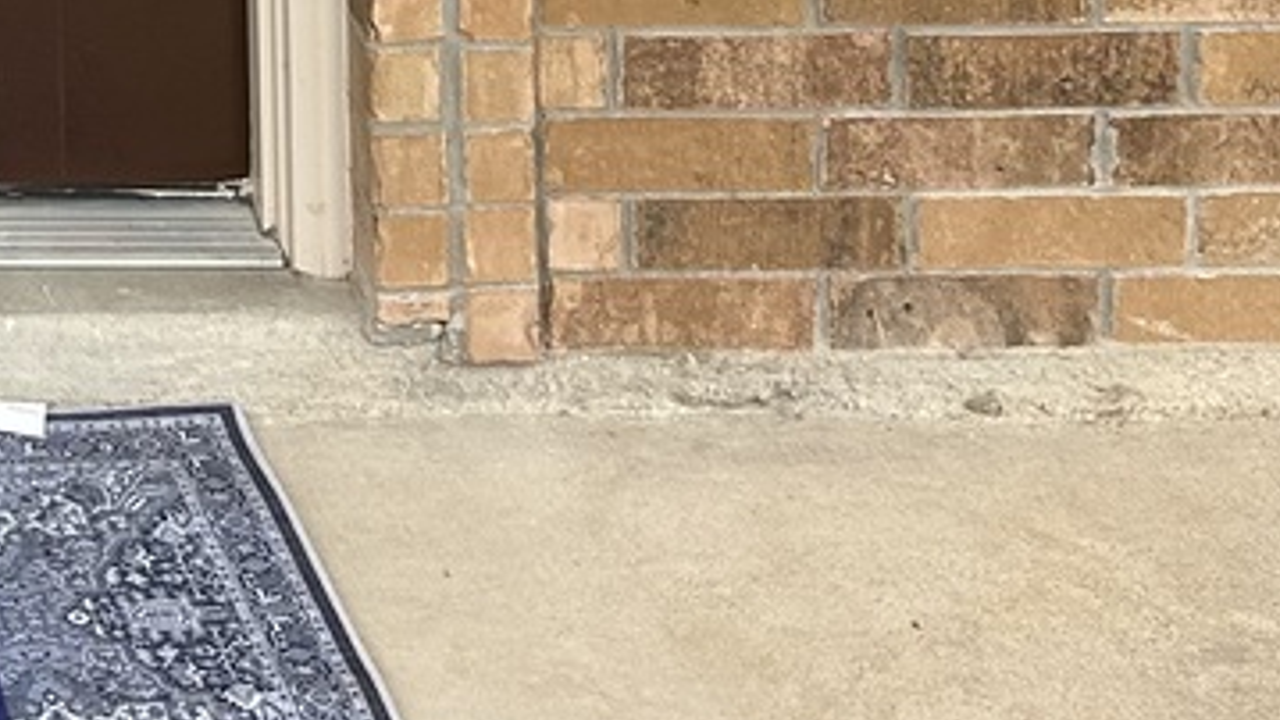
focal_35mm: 105
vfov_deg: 10.2
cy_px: -959
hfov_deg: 18.4
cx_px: -553
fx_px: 3564
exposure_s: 1/910
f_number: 1.78
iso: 80
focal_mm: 6.86
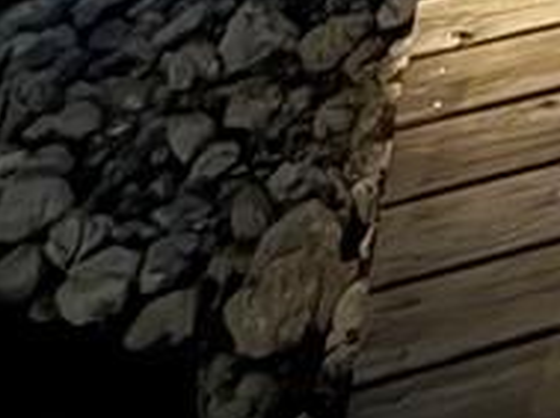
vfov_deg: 13.1
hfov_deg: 19.0
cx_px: 1037
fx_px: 1227
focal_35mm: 76
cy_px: -655
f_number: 2.2
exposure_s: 1/4
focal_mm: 2.22
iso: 2000
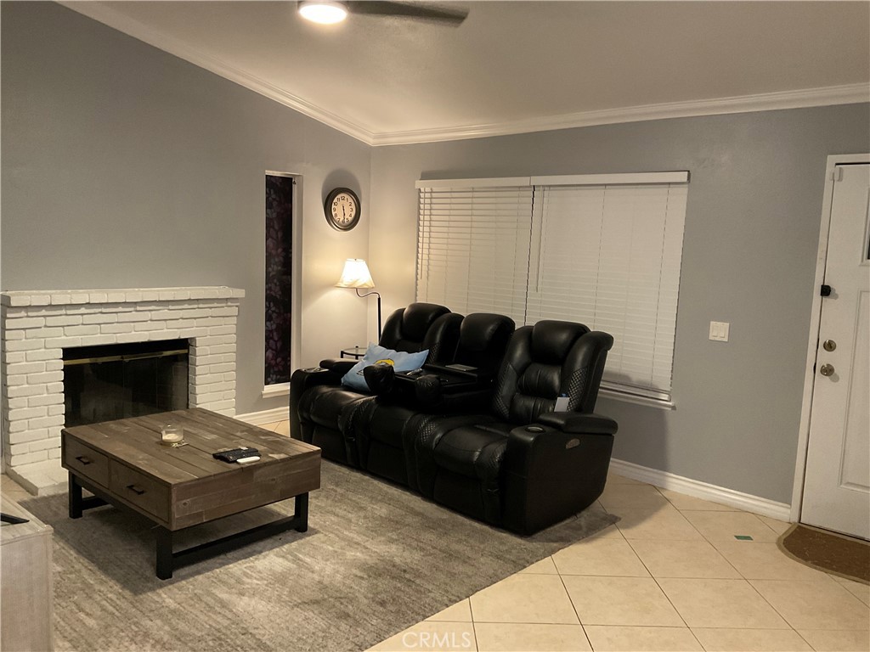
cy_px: 326
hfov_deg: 61.7
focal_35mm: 29
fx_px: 729
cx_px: 435
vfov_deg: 48.2
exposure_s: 1/40
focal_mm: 3
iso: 250
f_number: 1.8
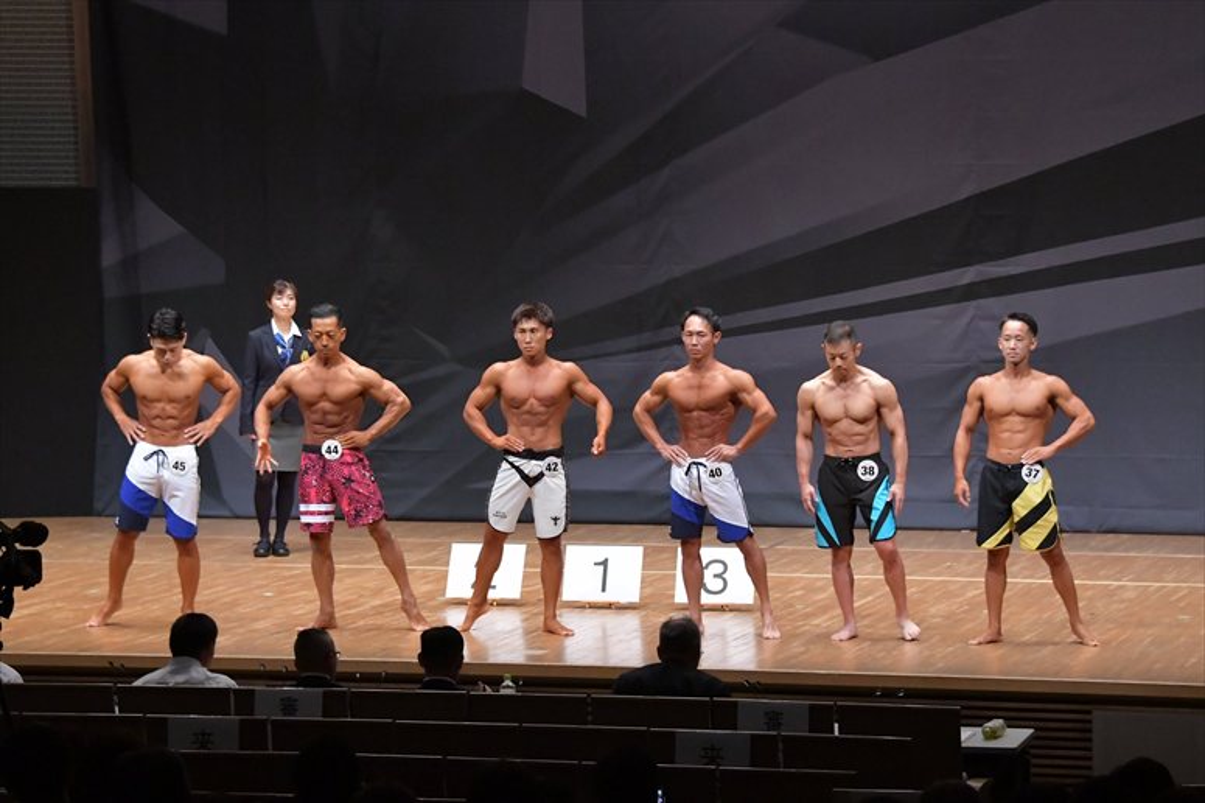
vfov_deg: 10.8
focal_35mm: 127
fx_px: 4249
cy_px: 402
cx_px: 602
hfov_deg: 16.1
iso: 8000
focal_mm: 85
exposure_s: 1/400
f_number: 5.6
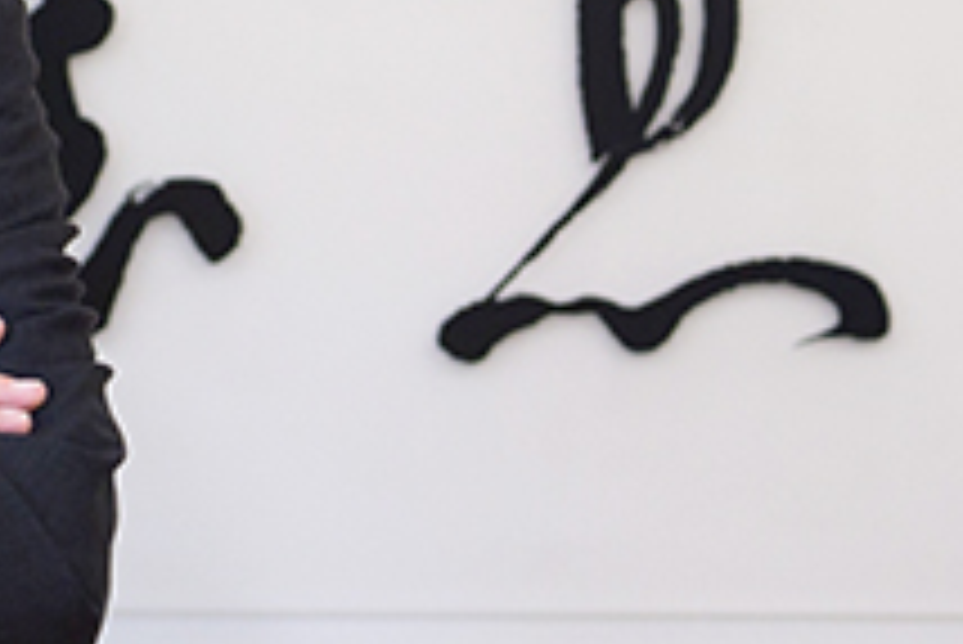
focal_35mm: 322
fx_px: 8619
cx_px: 81
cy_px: 254
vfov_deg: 4.3
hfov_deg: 6.4
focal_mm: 69
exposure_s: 1/125
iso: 500
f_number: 2.8
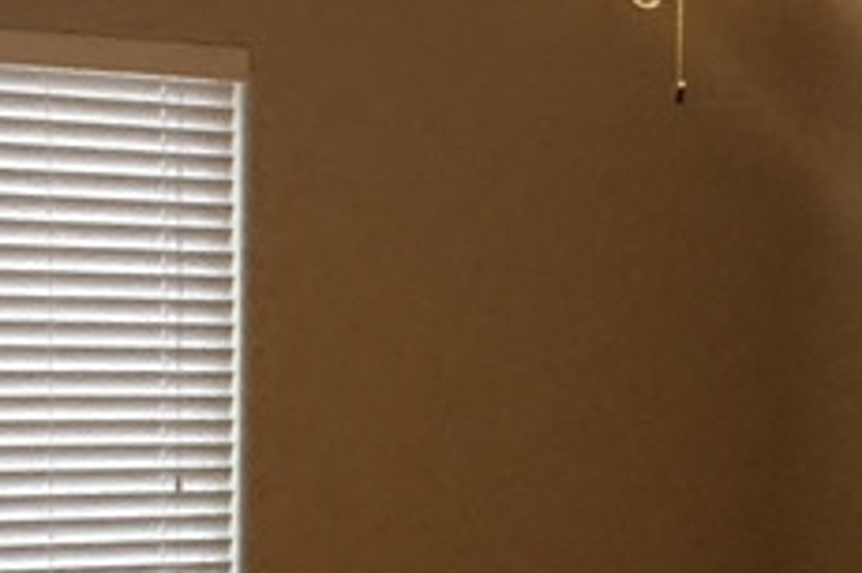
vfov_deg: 16.2
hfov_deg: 24.2
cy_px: 419
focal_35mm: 84
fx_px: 2010
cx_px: 476
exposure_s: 1/30
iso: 40
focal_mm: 4.15
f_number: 2.2
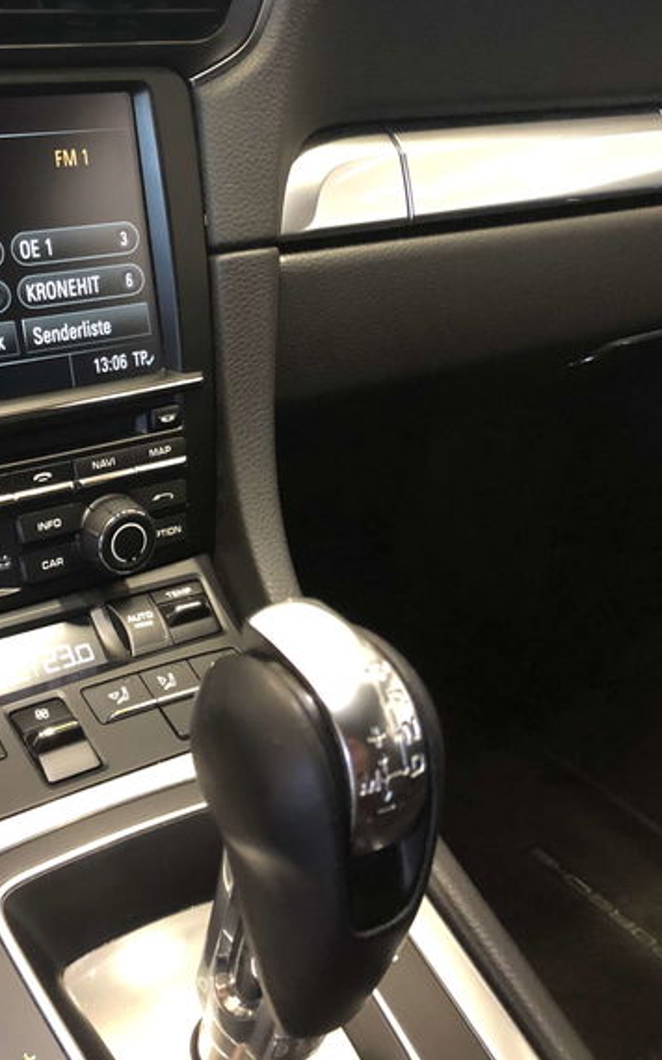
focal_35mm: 40
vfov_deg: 49.3
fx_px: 1155
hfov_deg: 31.3
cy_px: 528
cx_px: 156
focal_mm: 3.99
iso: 100
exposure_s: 1/4
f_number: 1.8
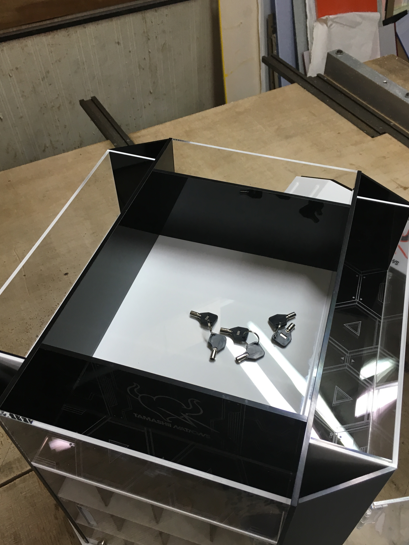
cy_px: 285
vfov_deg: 58.3
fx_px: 488
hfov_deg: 45.4
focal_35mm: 31
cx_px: 212
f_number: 2.2
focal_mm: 4.15
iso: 64
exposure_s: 1/30
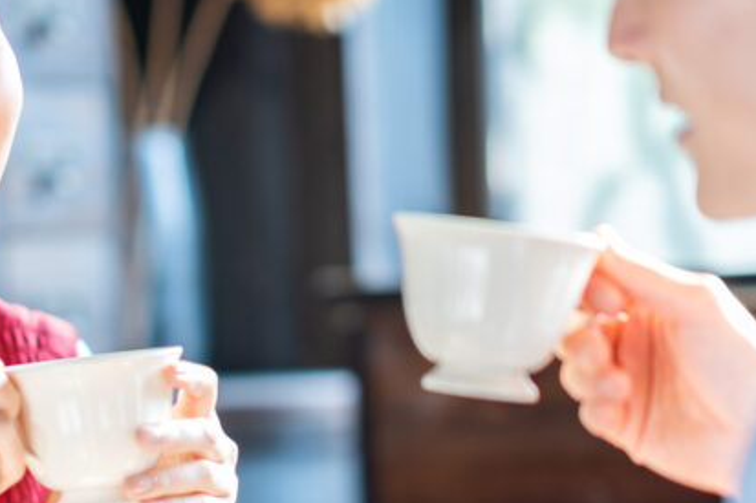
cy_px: 463
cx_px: 128
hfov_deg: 9.7
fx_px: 4429
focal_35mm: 211
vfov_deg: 6.5
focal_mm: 85
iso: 100
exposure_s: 1/160
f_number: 1.4
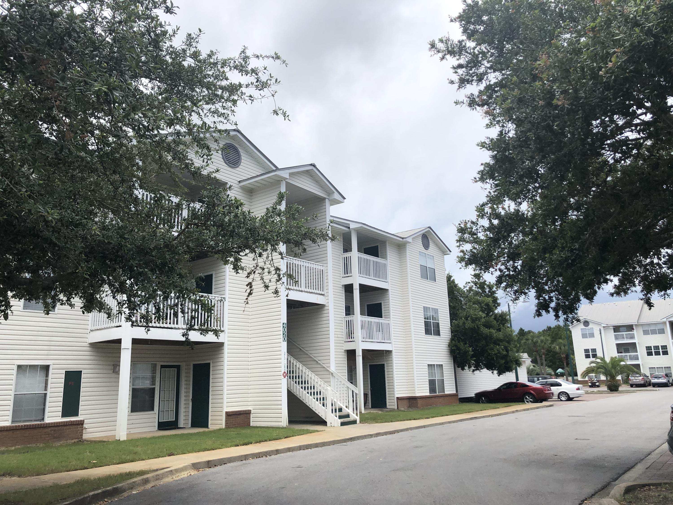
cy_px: 252
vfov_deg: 49.7
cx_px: 336
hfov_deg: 63.4
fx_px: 544
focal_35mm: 28
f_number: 1.8
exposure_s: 1/3040
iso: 25
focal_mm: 4
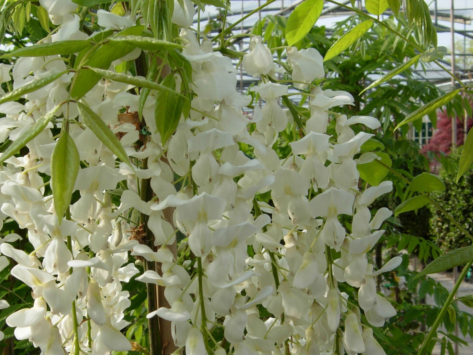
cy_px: 232
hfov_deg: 29.7
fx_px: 888
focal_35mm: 65
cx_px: 185
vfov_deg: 22.5
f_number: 5.4
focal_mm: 7.5
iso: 50
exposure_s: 1/279
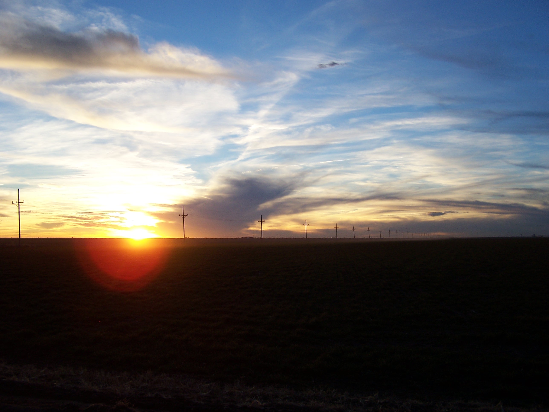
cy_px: 206
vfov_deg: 37.7
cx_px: 274
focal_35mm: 38
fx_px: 603
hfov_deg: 49.0
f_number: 2.8
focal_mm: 6.3
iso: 80
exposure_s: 1/350
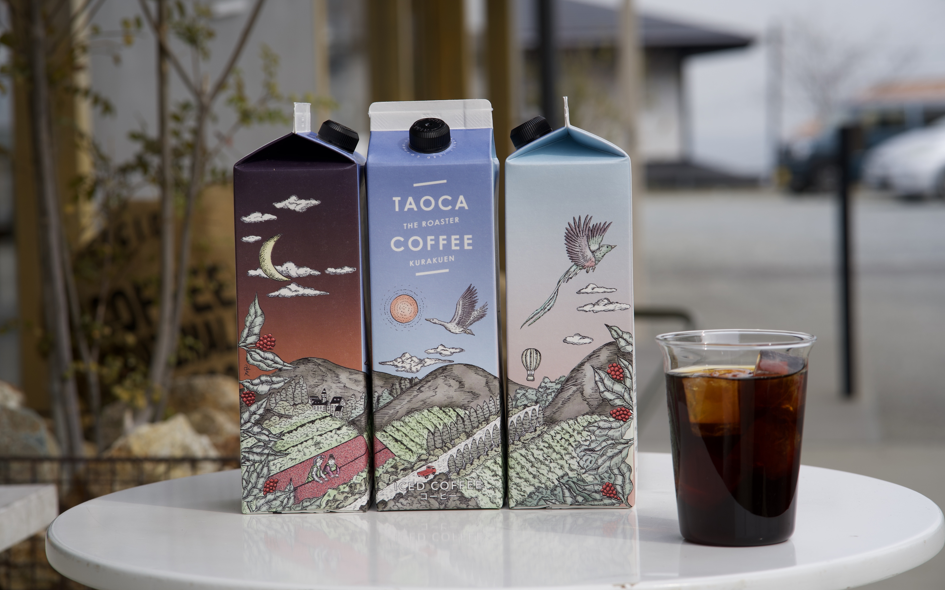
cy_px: 294
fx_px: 2241
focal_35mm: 87
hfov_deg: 23.8
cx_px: 474
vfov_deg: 15.0
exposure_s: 1/200
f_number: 8
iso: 100
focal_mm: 85
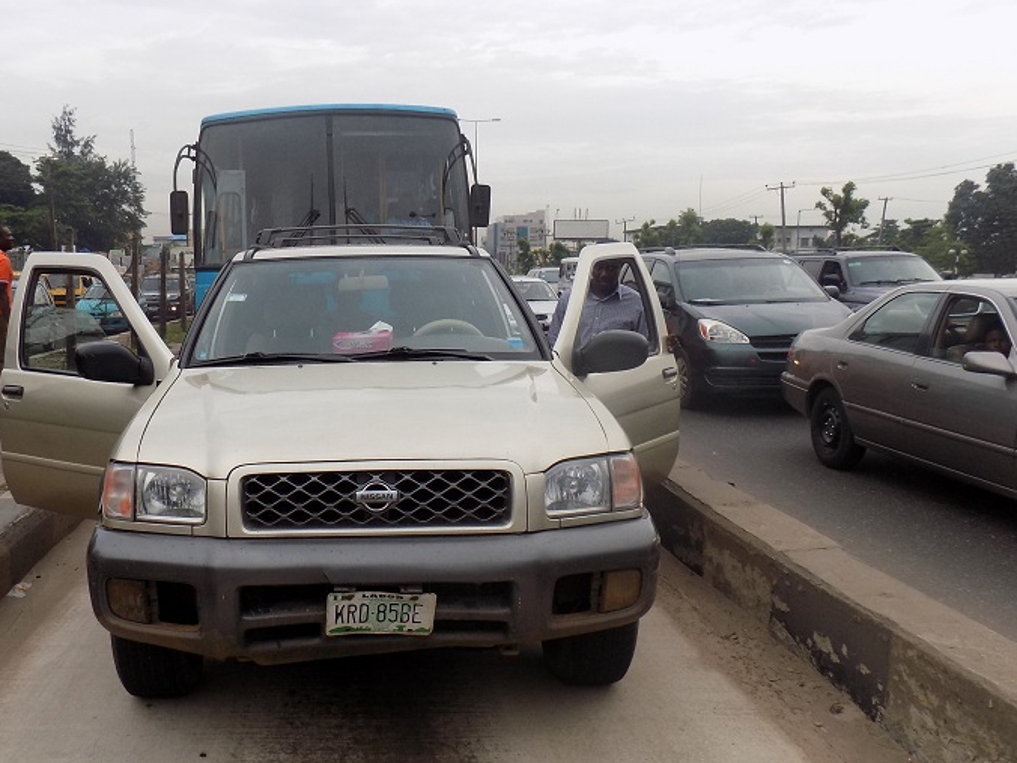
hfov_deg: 53.3
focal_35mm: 34
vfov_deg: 41.7
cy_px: 447
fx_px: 999
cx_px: 373
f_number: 3.1
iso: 80
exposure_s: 1/250
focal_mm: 4
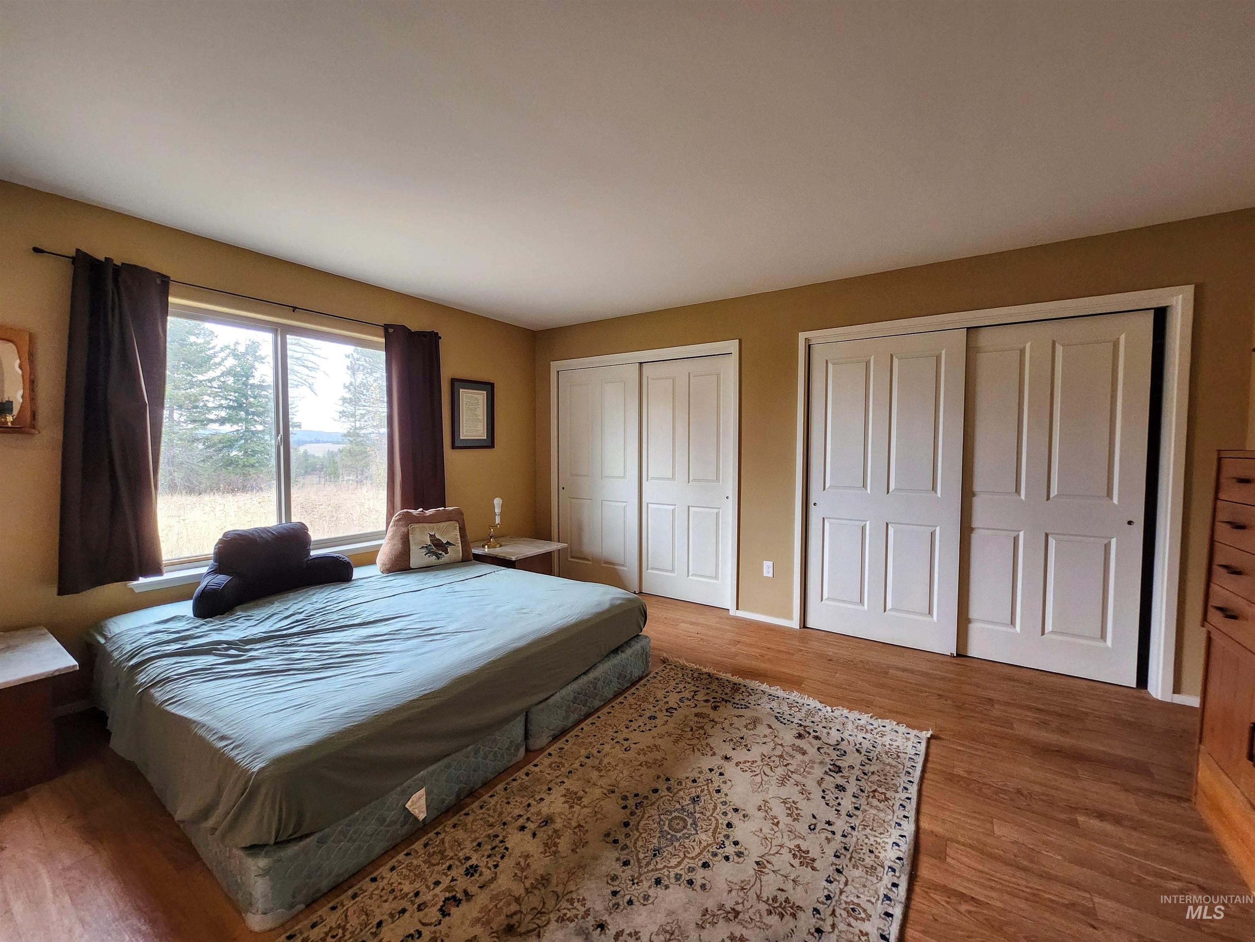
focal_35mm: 13
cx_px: 628
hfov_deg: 106.2
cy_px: 471
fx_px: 471
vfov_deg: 89.9
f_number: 2.2
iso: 160
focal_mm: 1.74
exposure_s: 1/60
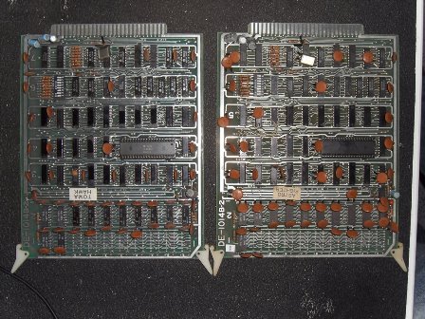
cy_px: 160
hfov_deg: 41.2
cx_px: 212
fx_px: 565
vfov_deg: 31.5
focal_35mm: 46
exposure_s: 1/45
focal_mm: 8.2
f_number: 10.6
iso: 160
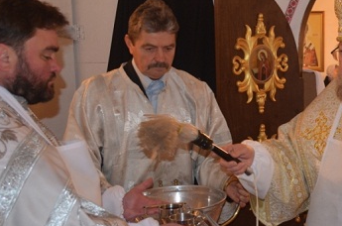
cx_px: 283
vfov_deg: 20.8
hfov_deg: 30.2
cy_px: 134
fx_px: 616
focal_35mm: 65
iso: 800
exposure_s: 1/60
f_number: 3.8
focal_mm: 22
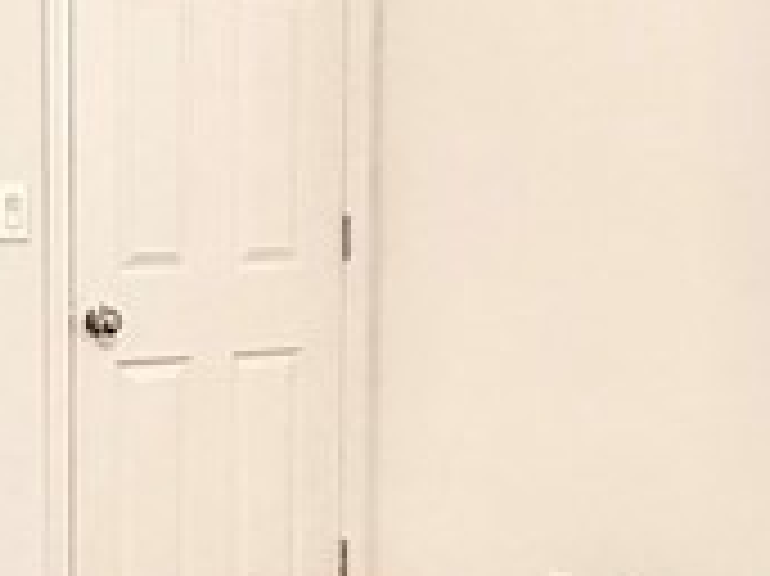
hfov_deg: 23.0
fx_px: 1867
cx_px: 176
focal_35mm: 84
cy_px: 279
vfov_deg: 17.5
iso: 320
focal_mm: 2.22
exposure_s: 1/60
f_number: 2.2
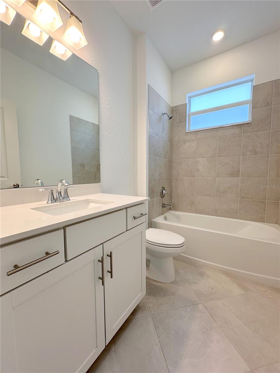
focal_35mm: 14
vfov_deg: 102.1
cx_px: 140
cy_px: 186
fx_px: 151
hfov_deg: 85.7
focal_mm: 2.22
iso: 80
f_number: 2.2
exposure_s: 1/120
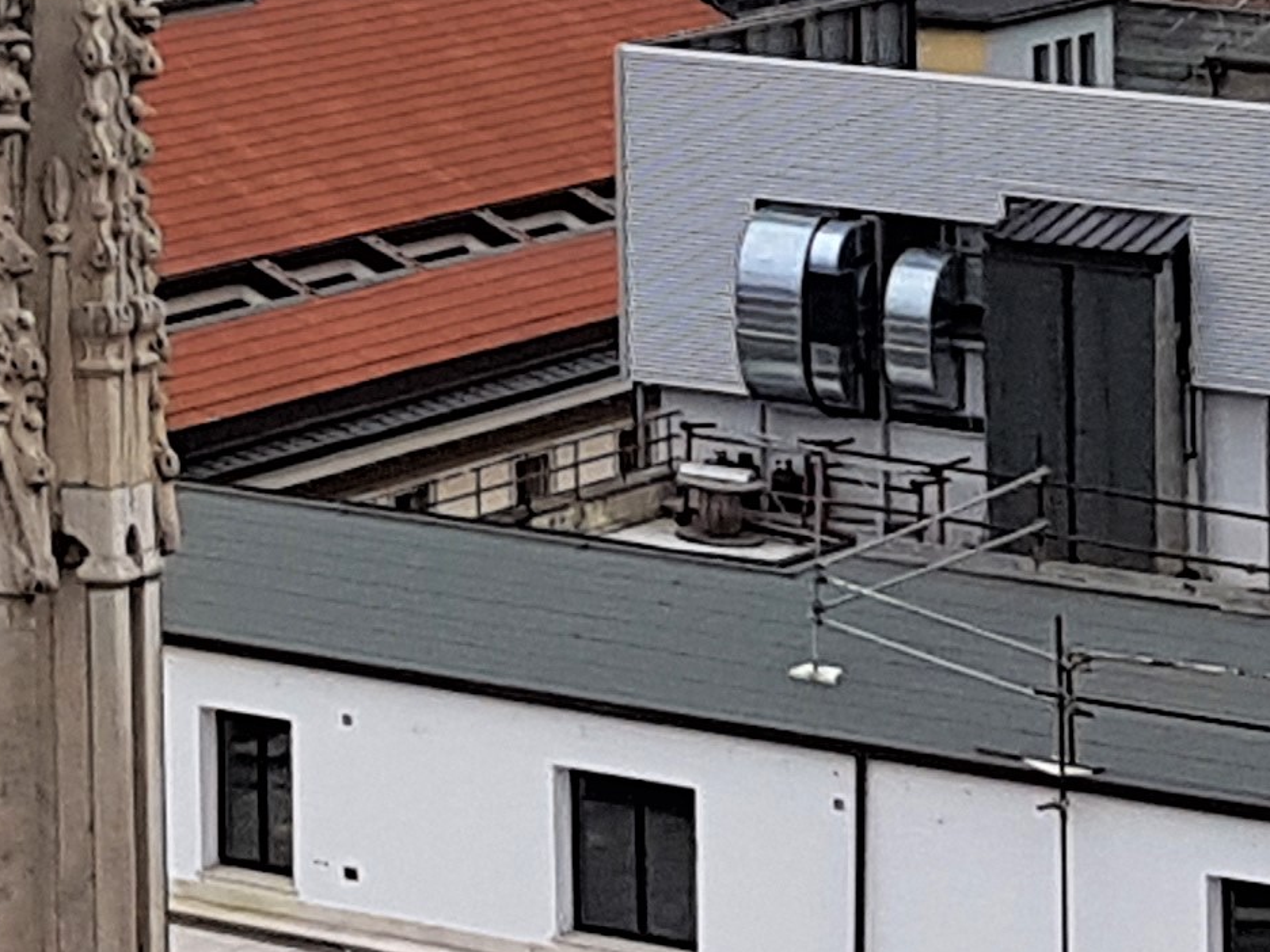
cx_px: -1136
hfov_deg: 14.9
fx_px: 4109
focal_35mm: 112
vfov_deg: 12.0
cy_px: -823
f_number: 1.7
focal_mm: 4.2
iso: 40
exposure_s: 1/616
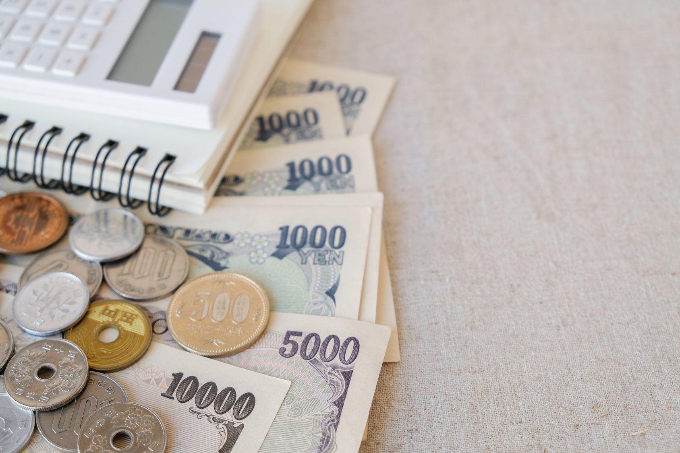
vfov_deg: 21.2
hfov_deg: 31.4
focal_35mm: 64
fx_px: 1209
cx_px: 340
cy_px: 226
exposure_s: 1/75
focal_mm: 42.5
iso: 640
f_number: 5
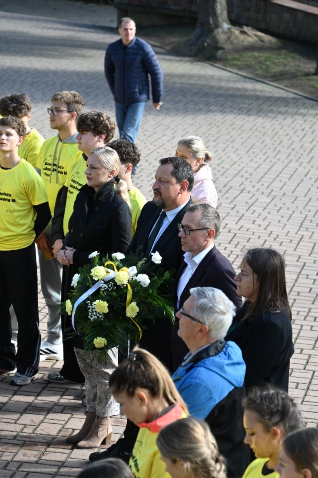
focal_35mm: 135
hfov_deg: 10.1
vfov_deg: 15.2
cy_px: 239
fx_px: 1791
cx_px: 159
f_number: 6.3
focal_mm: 135
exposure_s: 1/250
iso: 280
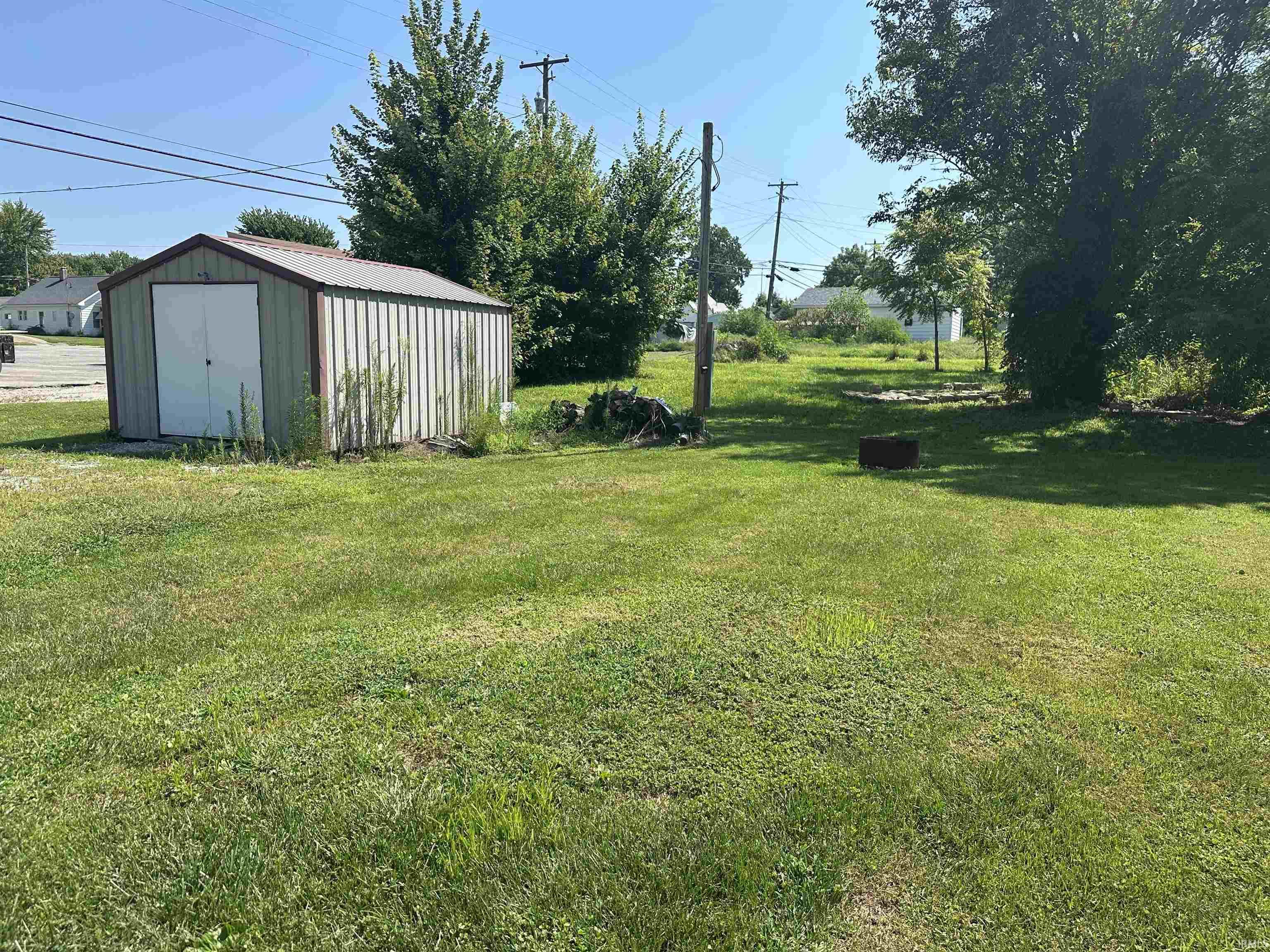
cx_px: 635
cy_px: 476
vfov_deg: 56.8
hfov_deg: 71.6
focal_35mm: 24
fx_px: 881
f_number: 1.78
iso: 80
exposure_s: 1/3356
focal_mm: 6.86
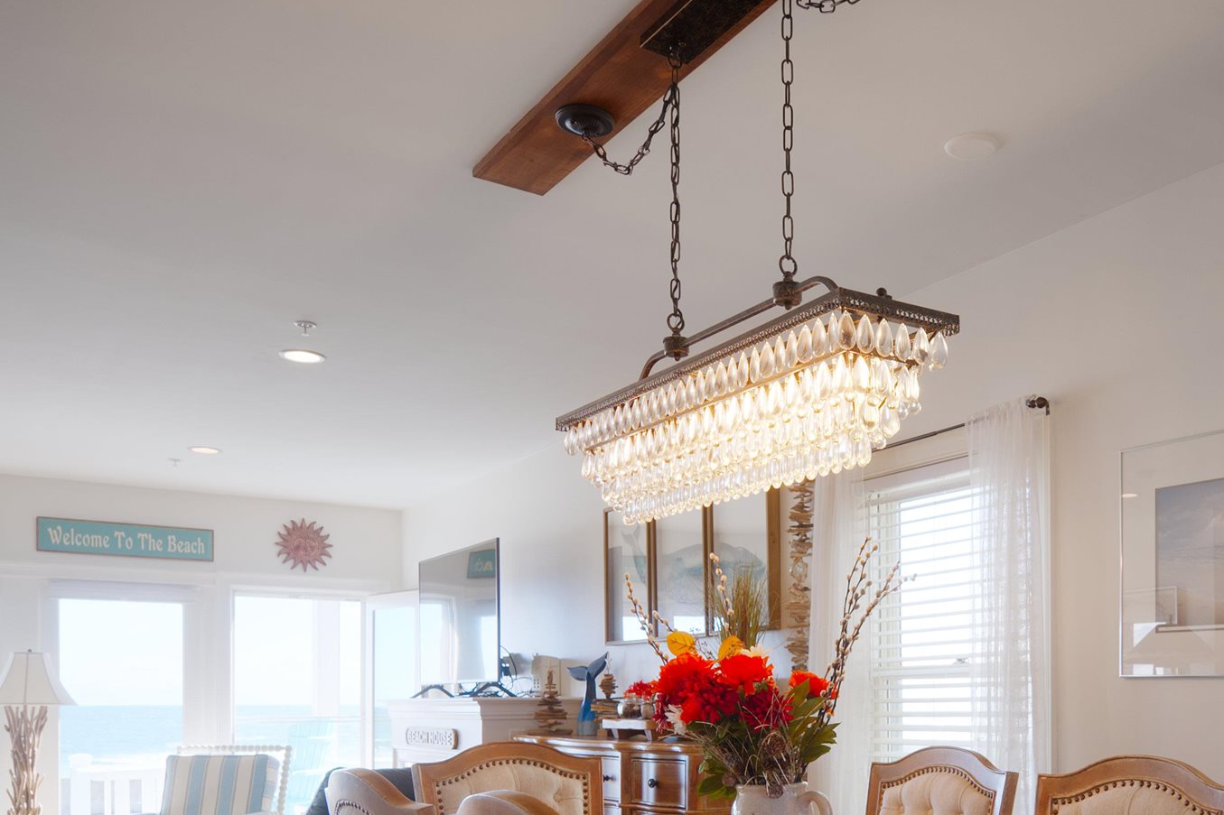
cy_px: 717
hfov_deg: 52.6
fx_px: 1194
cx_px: 867
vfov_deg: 35.7
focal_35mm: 35
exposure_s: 1/30
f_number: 7.1
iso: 250
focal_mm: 15.5
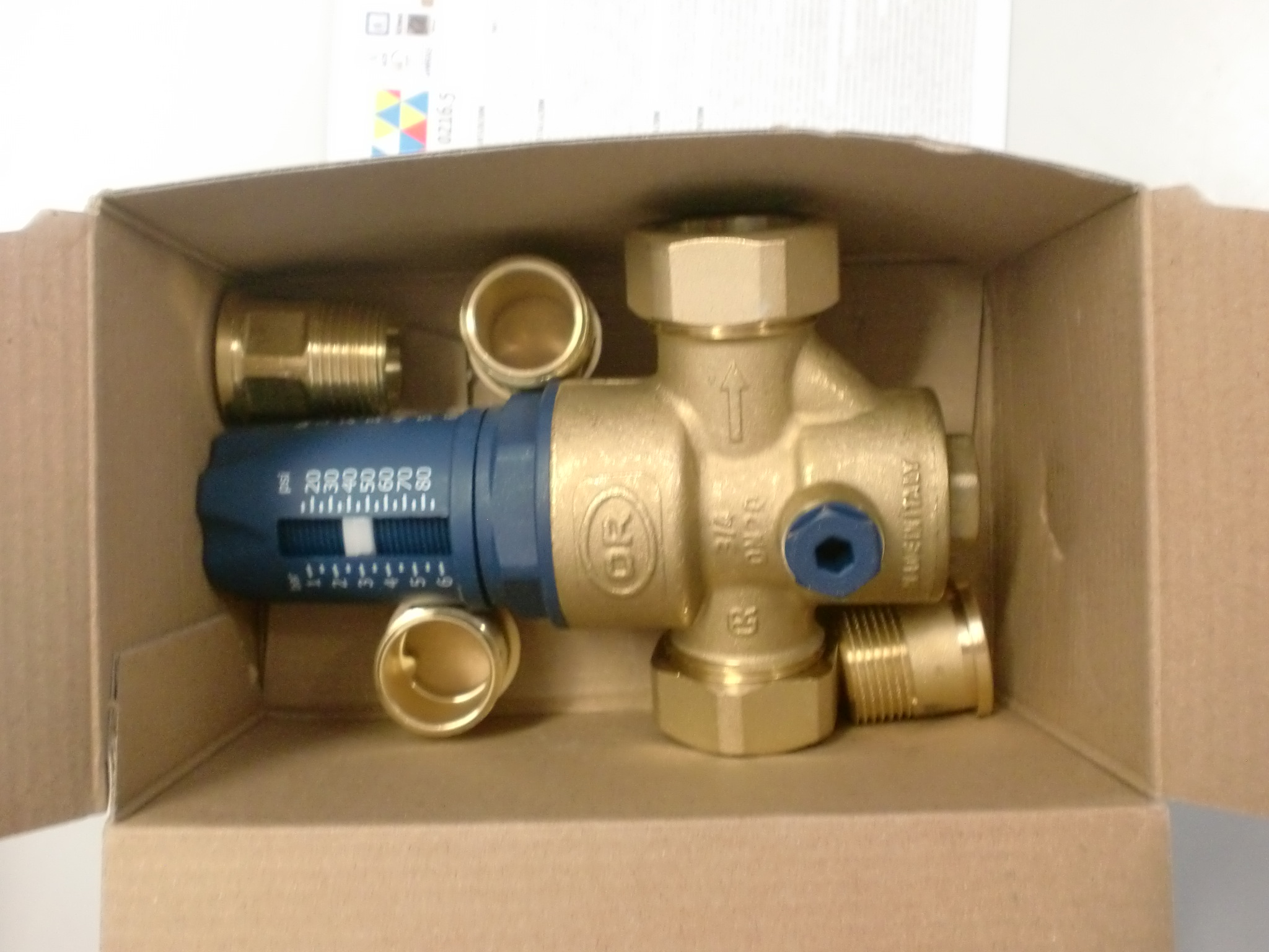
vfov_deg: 40.7
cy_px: 476
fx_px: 1283
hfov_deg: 52.6
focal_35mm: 35
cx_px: 634
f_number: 3.1
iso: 400
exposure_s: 1/30
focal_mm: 6.3
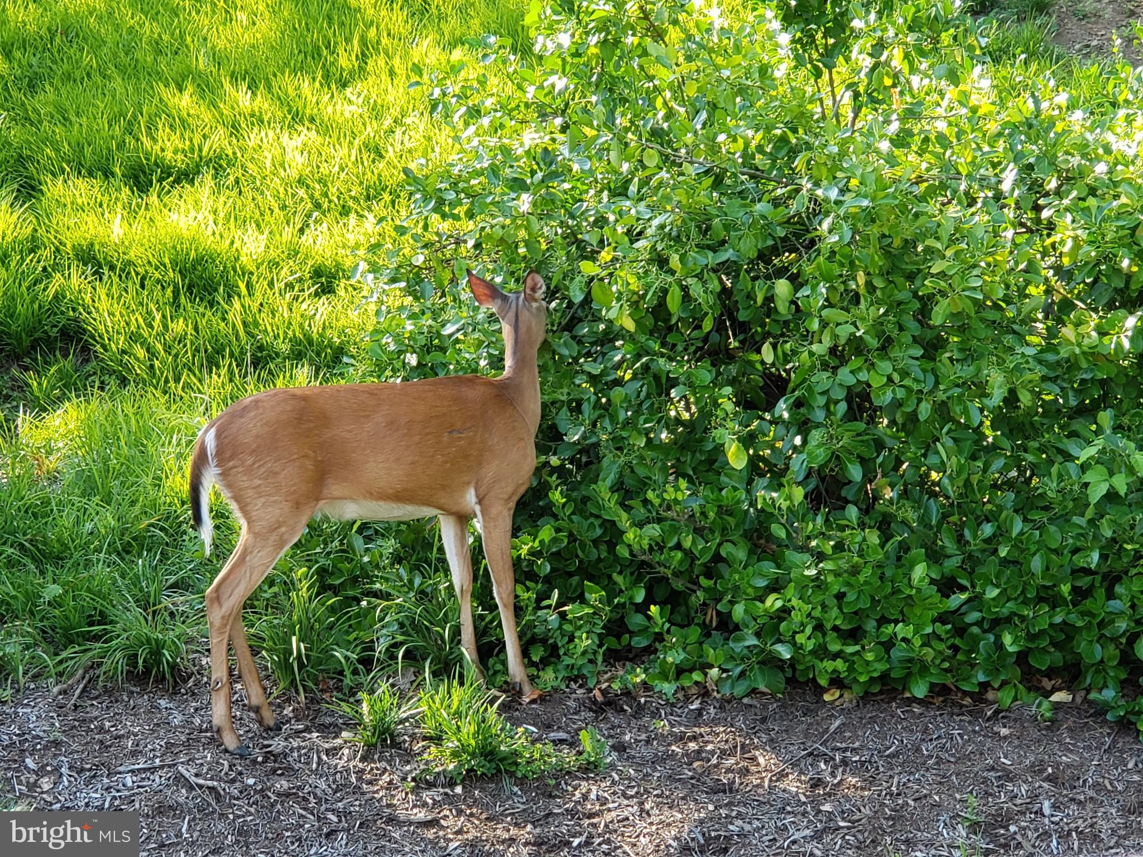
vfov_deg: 28.0
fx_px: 1717
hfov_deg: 36.8
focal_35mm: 52
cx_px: 572
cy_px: 428
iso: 50
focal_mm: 6
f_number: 2.4
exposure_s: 1/120
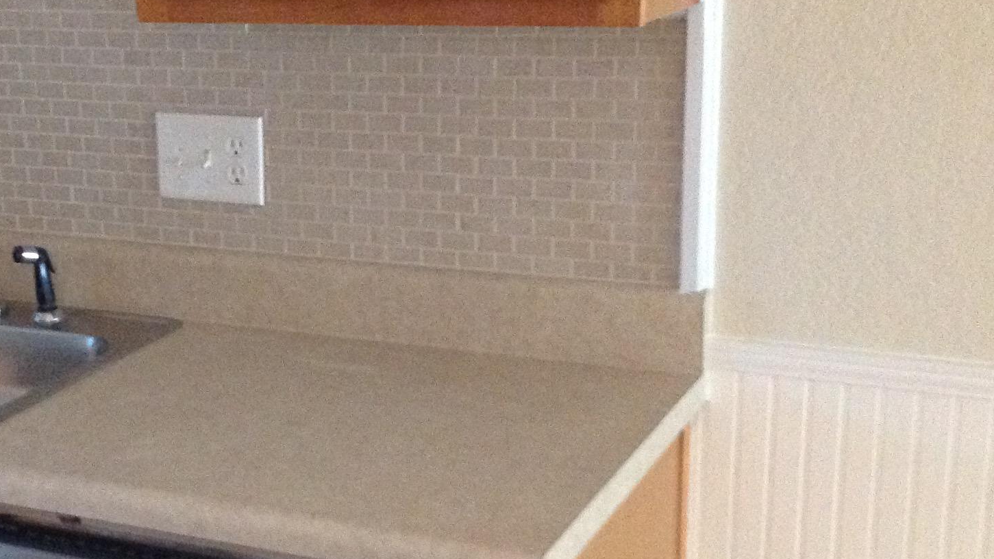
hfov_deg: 30.4
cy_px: 327
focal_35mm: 68
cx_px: 238
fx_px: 1792
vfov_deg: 17.7
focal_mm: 4.28
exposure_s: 1/15
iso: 500
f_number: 2.4
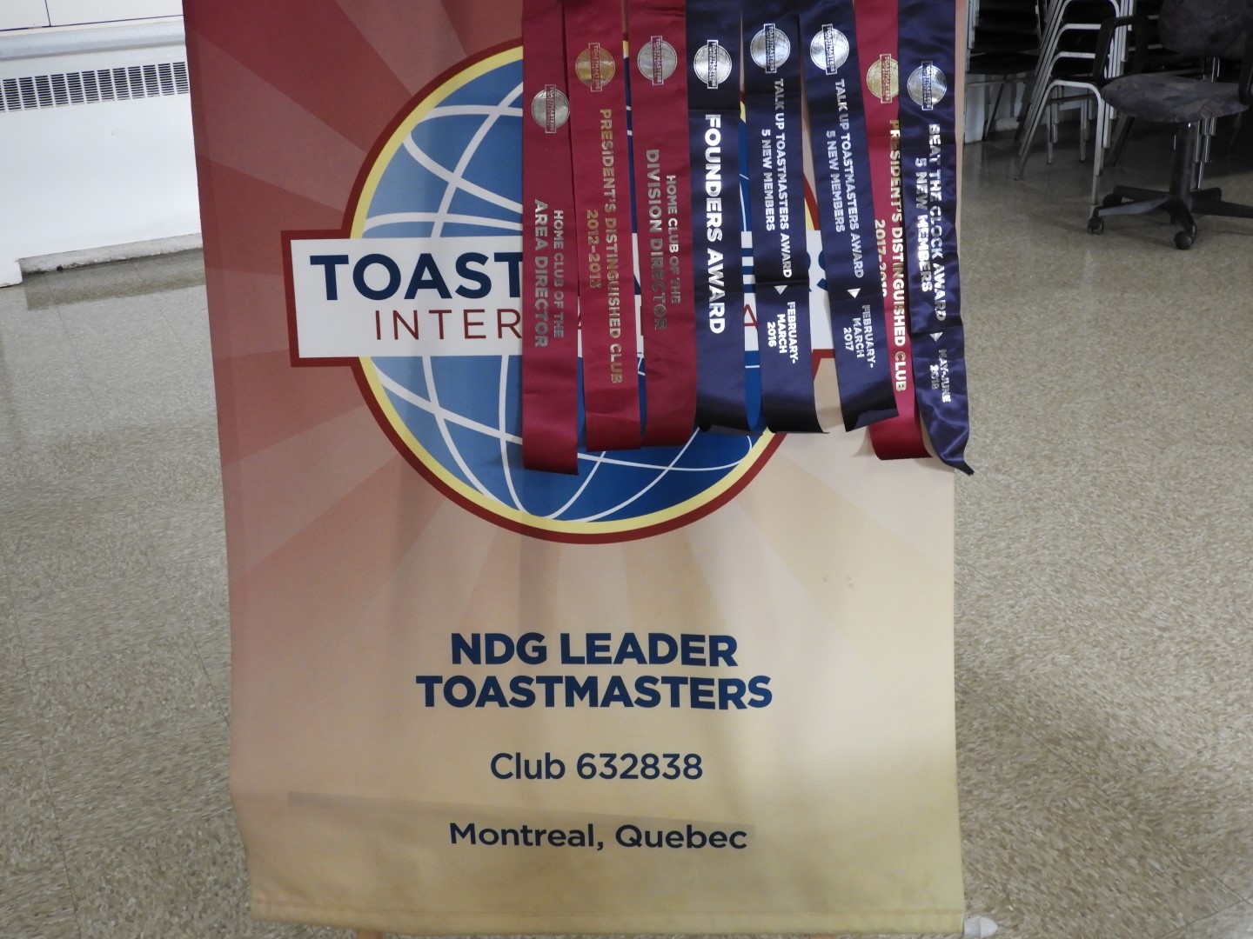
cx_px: 626
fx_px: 1448
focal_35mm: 40
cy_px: 470
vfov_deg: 36.0
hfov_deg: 46.8
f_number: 3.8
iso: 360
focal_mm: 7.2
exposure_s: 1/30
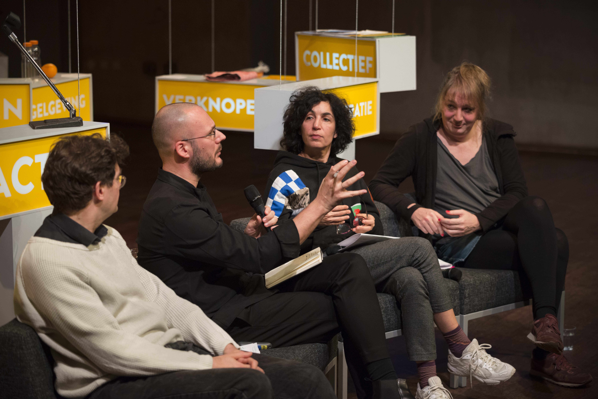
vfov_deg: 14.4
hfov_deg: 21.5
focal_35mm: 95
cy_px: 200
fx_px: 1578
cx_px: 299
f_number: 3.2
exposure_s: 1/160
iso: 1600
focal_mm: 95
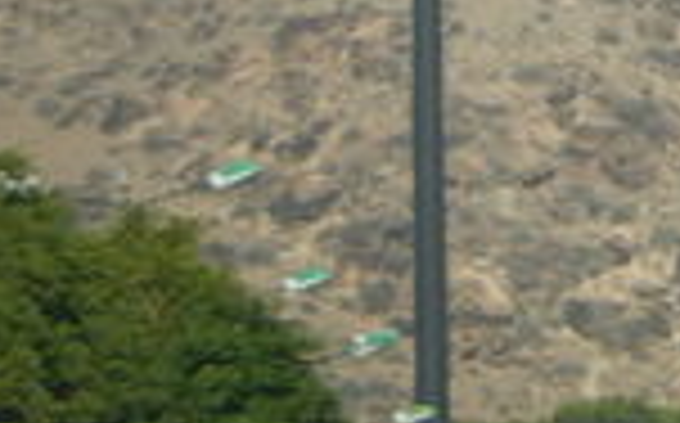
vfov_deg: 0.8
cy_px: -90
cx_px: 666
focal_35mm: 1548
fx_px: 28656
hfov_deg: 1.4
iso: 125
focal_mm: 99
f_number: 6.3
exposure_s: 1/500
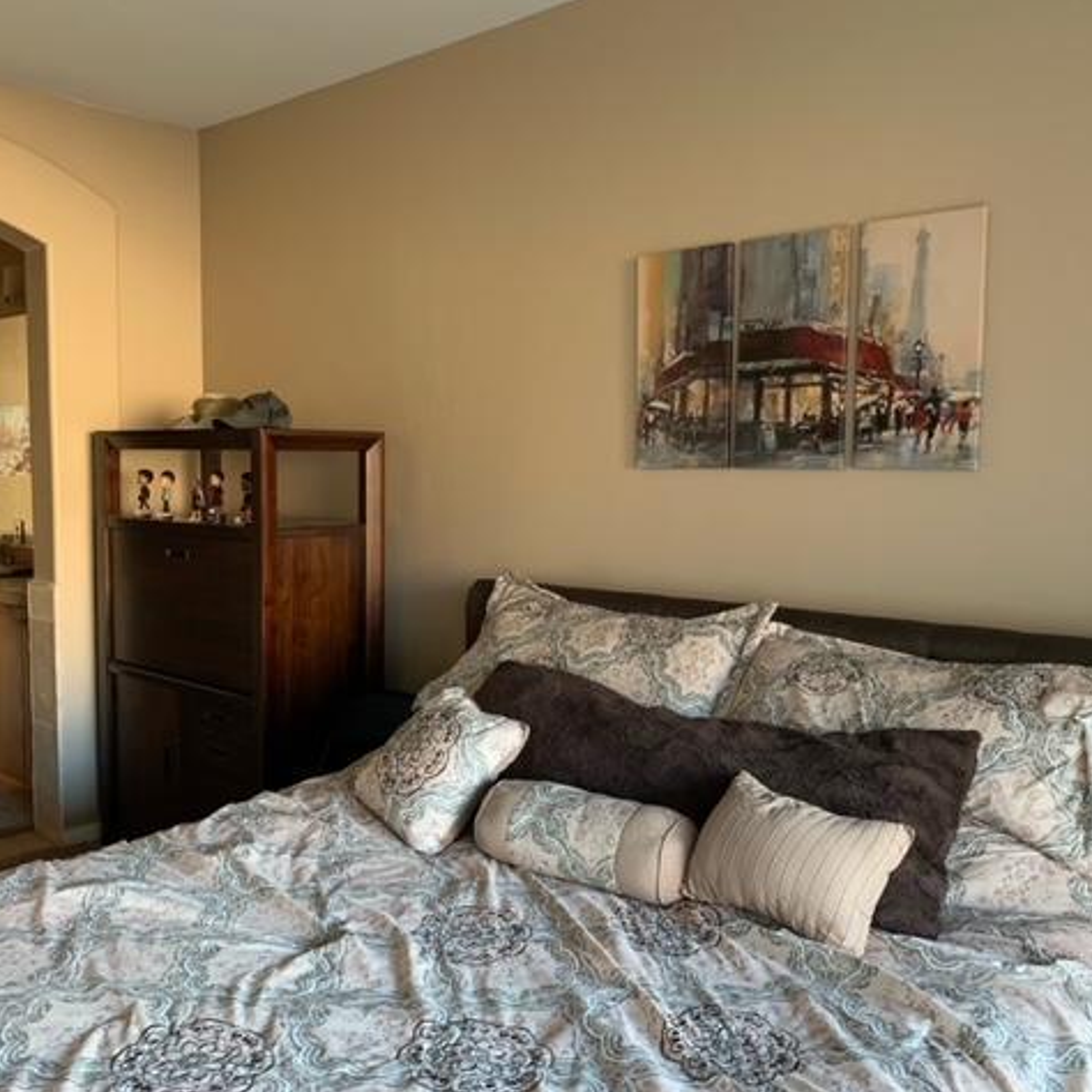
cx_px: 514
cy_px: 546
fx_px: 1106
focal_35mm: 31
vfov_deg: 52.5
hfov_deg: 52.5
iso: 400
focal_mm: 4.25
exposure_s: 1/42
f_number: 1.8
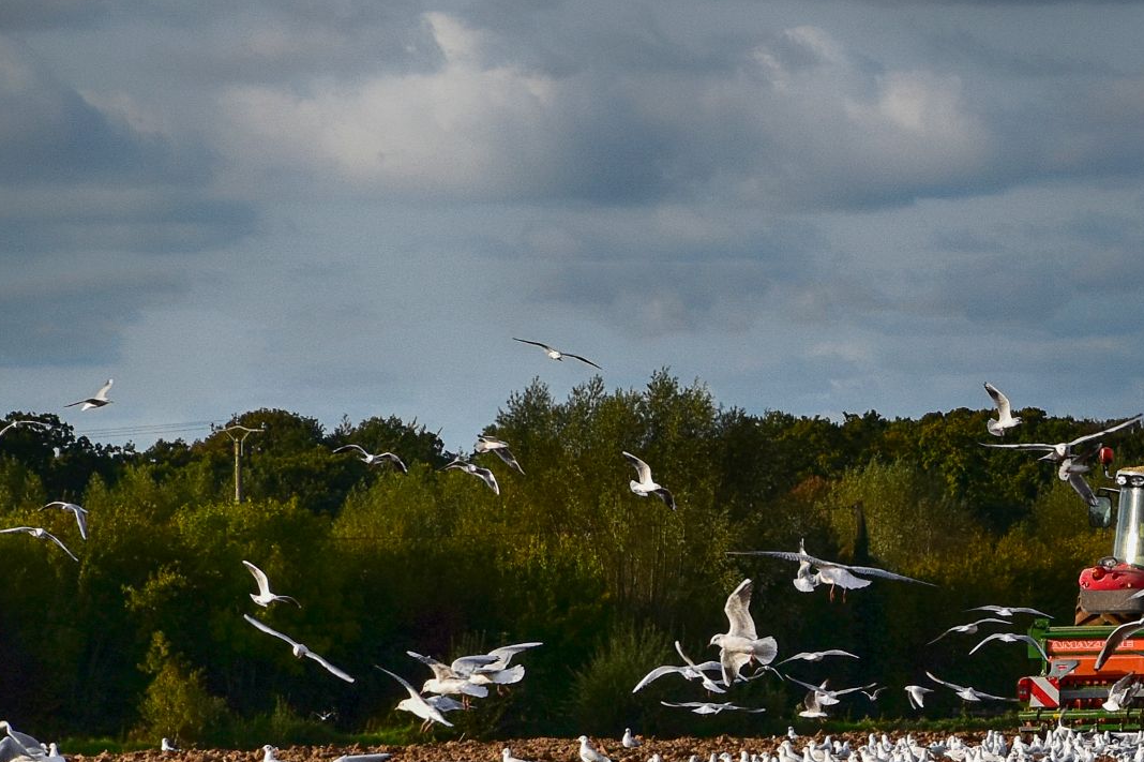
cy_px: 371
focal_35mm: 232
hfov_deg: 8.9
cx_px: 934
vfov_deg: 5.9
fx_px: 7369
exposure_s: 1/400
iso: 400
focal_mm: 86
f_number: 11
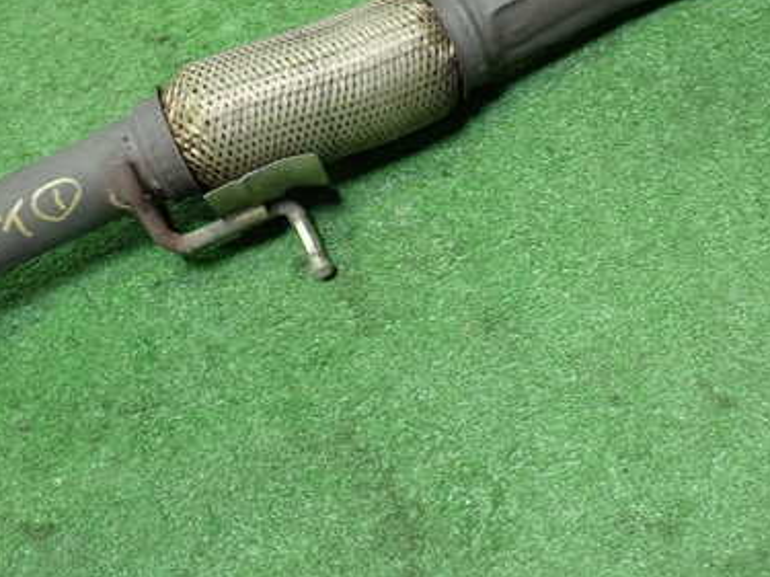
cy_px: 207
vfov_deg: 30.1
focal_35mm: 48
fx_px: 1067
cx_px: 310
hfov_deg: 39.5
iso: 250
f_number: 2.3
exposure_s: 1/30
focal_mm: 5.4
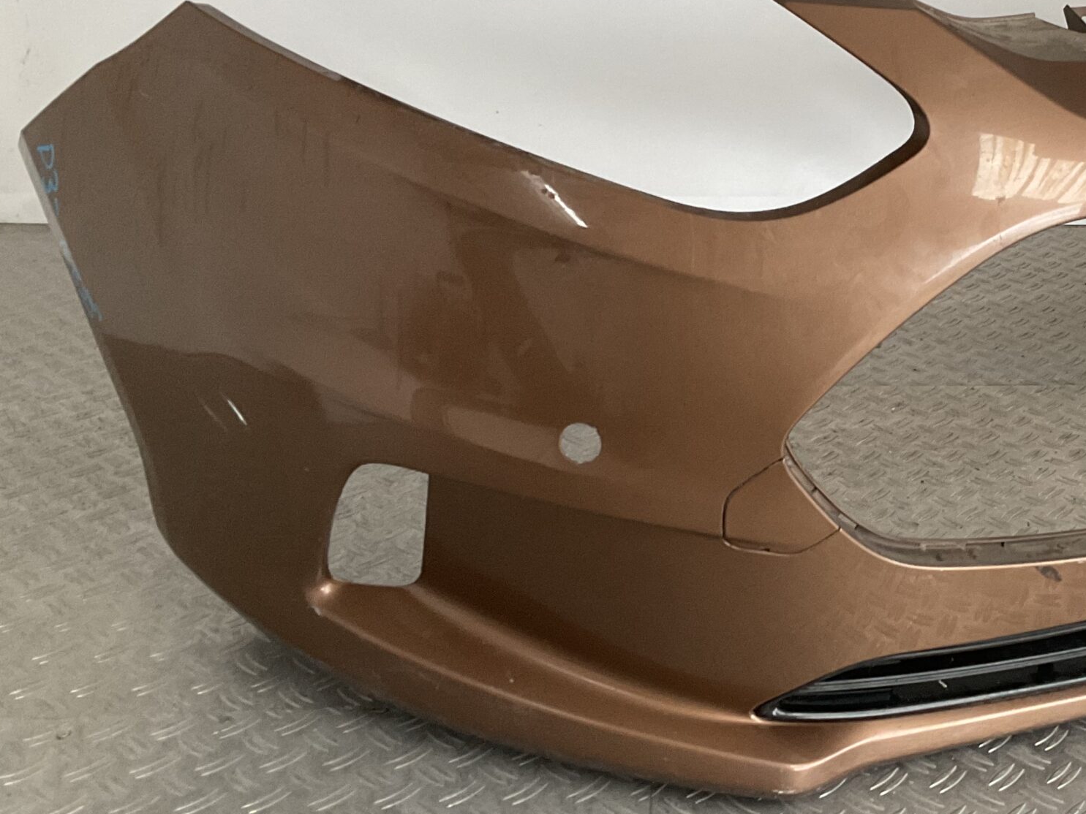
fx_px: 1569
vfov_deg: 29.1
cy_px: 346
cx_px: 930
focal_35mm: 50
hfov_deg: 36.3
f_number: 1.8
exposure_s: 1/50
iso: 160
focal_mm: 3
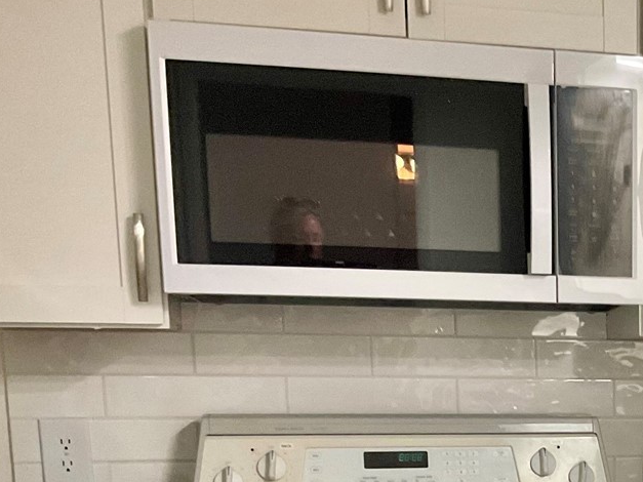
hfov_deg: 24.0
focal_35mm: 74
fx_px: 1374
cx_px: 773
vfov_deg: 18.7
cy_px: 590
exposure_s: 1/60
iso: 200
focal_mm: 3
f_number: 1.8
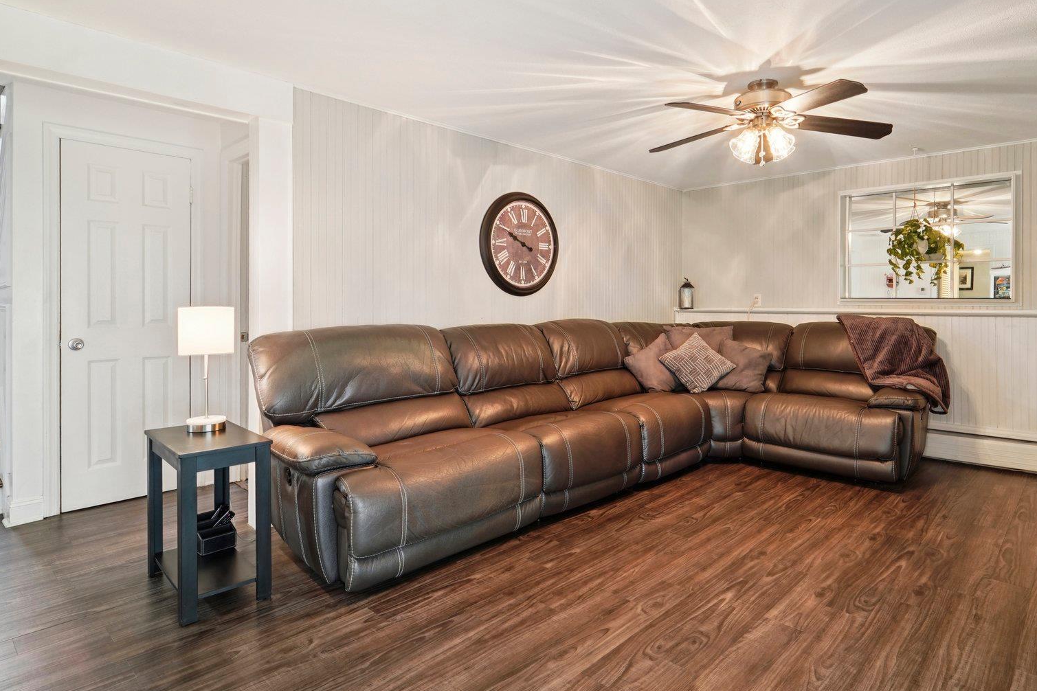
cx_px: 601
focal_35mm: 19
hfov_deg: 86.2
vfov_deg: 64.5
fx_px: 547
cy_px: 320
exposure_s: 1/3.33
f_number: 8
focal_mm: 14
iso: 400
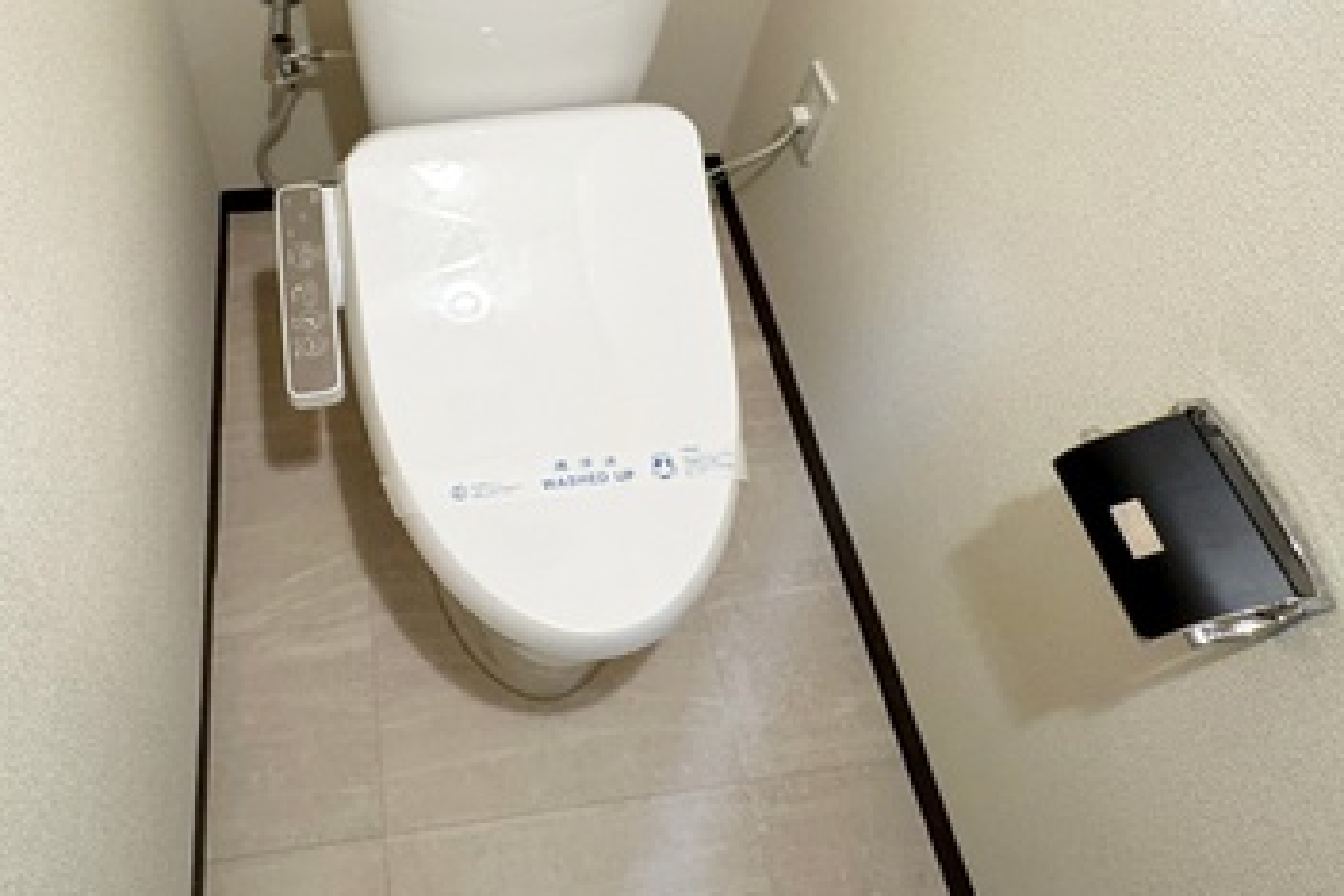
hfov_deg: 62.7
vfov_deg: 41.8
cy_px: 109
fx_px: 1083
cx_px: 494
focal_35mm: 29
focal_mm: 2.22
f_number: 2.2
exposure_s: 1/60
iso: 500
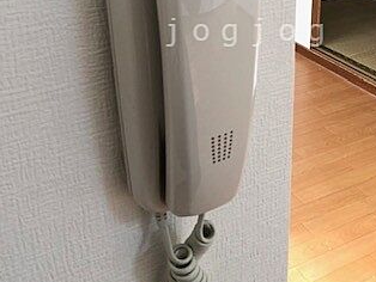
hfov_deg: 33.5
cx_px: 248
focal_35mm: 57
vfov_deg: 25.0
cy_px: 32
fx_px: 620
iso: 20
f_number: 1.8
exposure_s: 1/33
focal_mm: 3.99
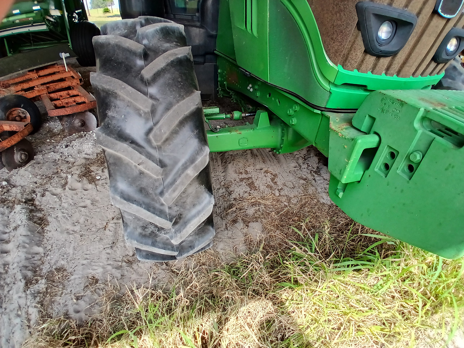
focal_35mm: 17
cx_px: 232
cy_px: 174
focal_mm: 1.4
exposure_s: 1/309
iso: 50
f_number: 2.2
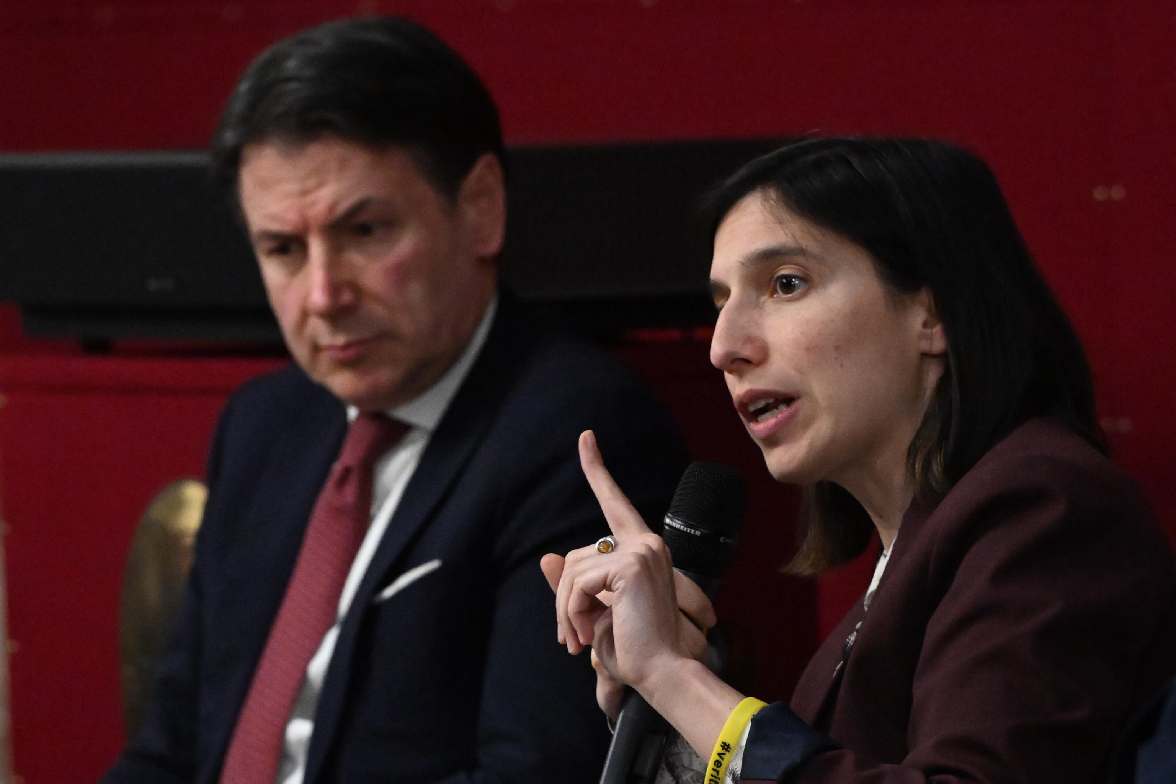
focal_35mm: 300
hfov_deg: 6.9
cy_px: 392
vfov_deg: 4.6
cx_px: 588
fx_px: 9799
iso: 6400
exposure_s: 1/250
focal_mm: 200
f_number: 4
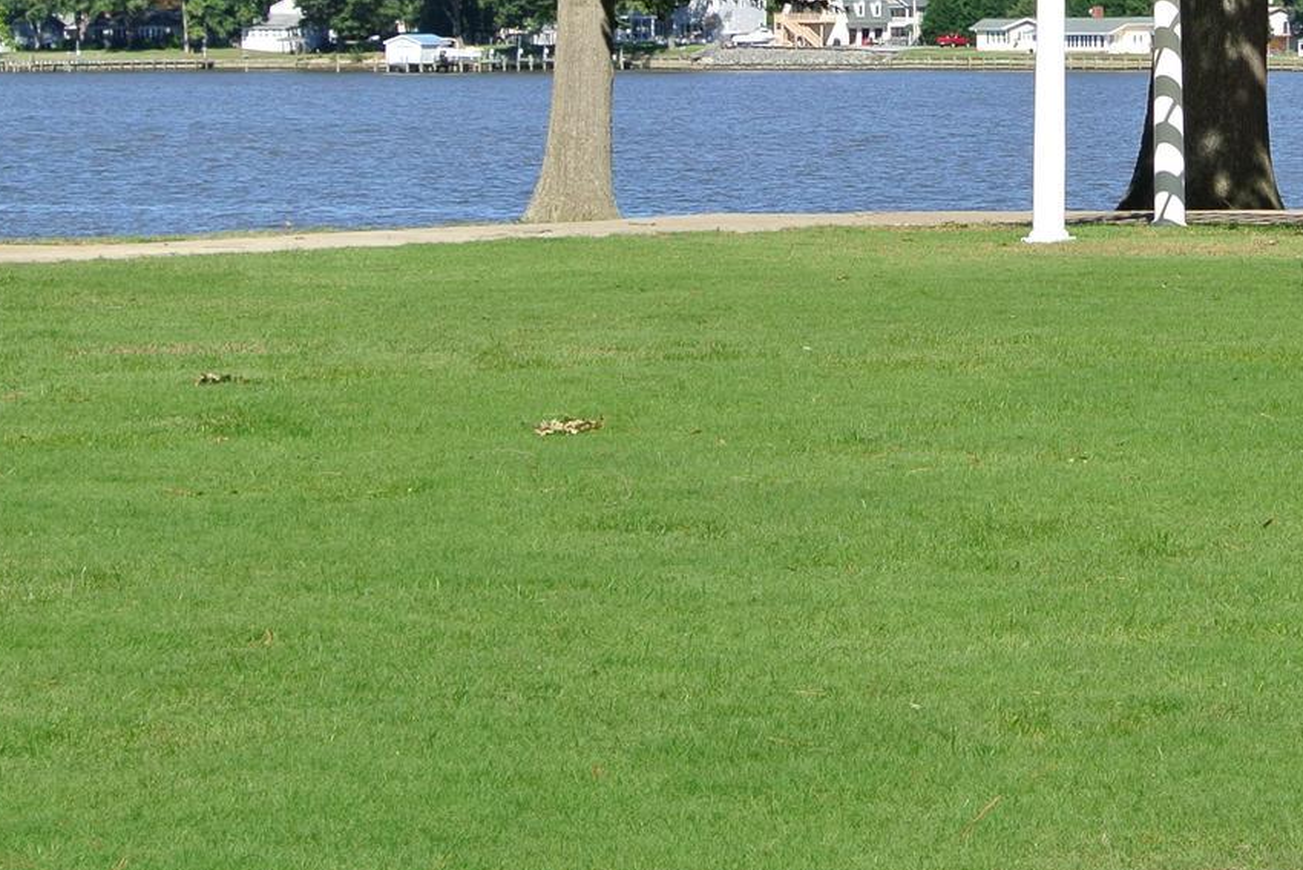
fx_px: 4889
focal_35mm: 135
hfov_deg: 14.9
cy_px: 104
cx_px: 1278
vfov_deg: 10.1
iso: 100
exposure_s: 1/500
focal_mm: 21.1
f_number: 5
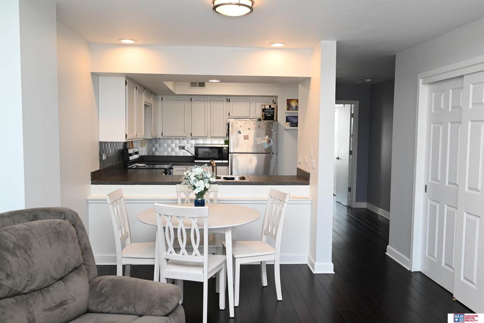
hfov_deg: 61.9
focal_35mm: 30
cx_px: 242
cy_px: 162
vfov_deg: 43.6
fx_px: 403
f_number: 4
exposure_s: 1/60
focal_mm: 30
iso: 220
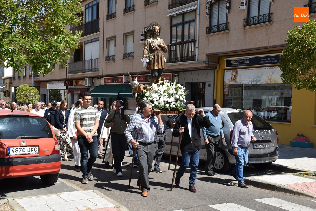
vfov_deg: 33.1
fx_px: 356
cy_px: 106
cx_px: 158
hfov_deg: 47.9
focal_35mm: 40
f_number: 9
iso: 200
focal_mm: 27
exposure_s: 1/320
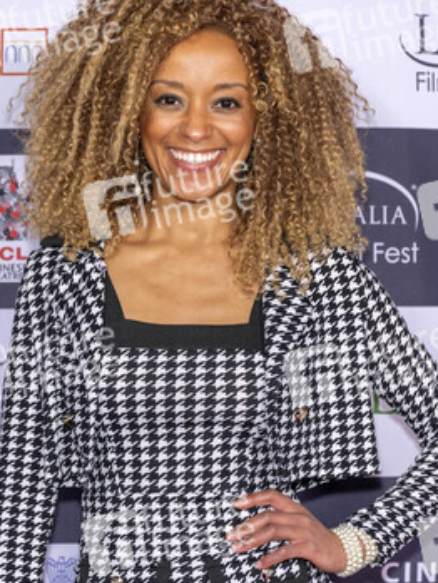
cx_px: 217
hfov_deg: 13.5
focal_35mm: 110
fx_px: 1855
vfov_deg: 17.9
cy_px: 284
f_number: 5.6
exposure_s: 1/200
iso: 800
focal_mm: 100
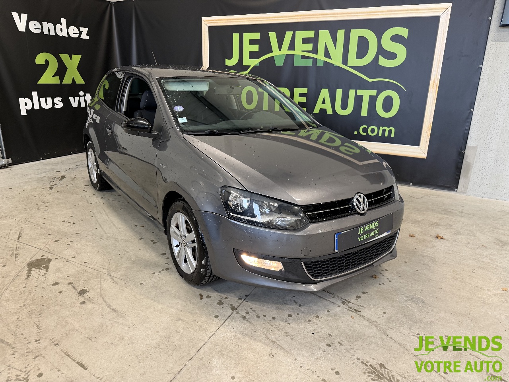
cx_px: 254
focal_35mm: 24
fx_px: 353
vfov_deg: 56.8
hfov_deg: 71.6
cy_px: 191
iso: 250
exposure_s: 1/50
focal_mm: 6.76
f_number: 1.78
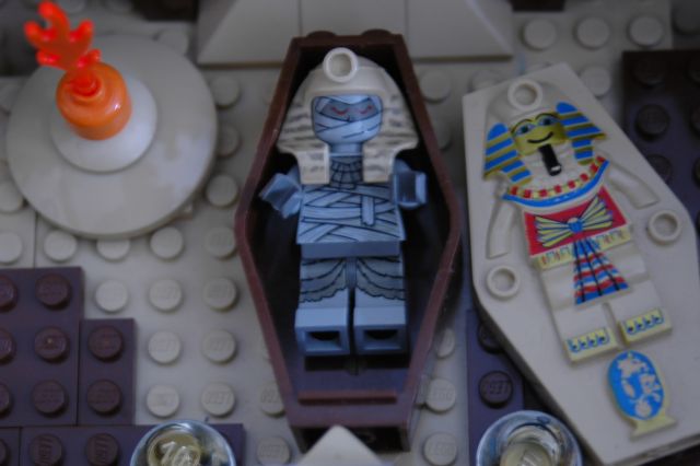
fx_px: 2332
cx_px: 350
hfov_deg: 17.1
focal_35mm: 120
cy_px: 233
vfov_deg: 11.4
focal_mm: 80
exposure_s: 1/13
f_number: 5.6
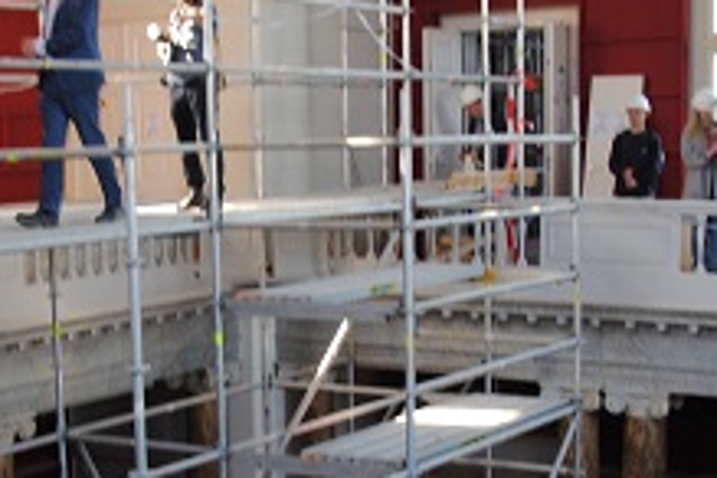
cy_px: 358
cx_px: 272
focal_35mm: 74
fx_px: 1474
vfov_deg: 18.3
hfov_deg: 27.3
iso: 320
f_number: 3.5
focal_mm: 18
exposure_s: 1/30
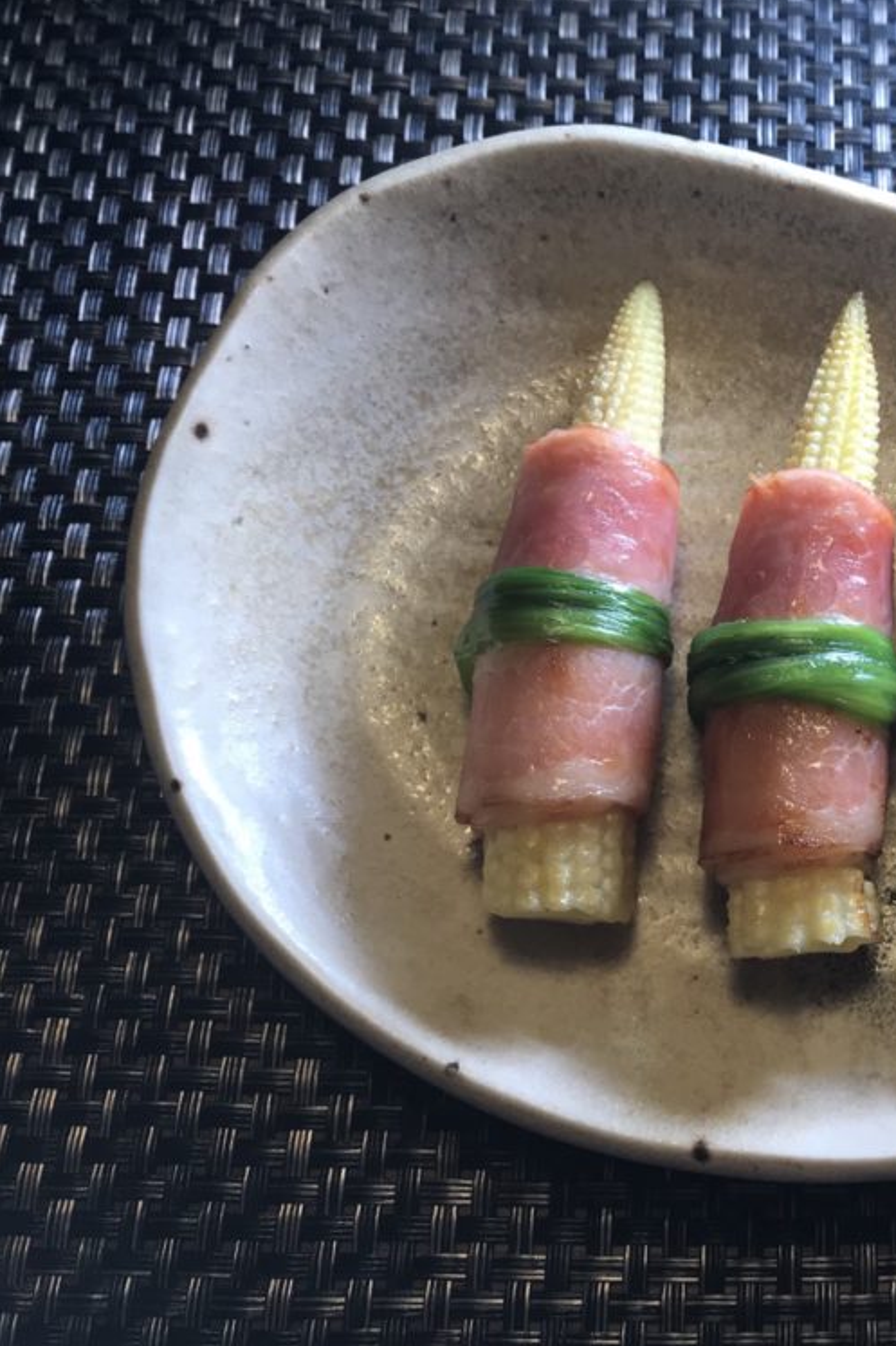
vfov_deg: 48.5
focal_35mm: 40
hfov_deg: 31.3
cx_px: 864
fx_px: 1494
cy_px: 682
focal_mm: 3.99
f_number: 1.8
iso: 32
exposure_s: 1/100
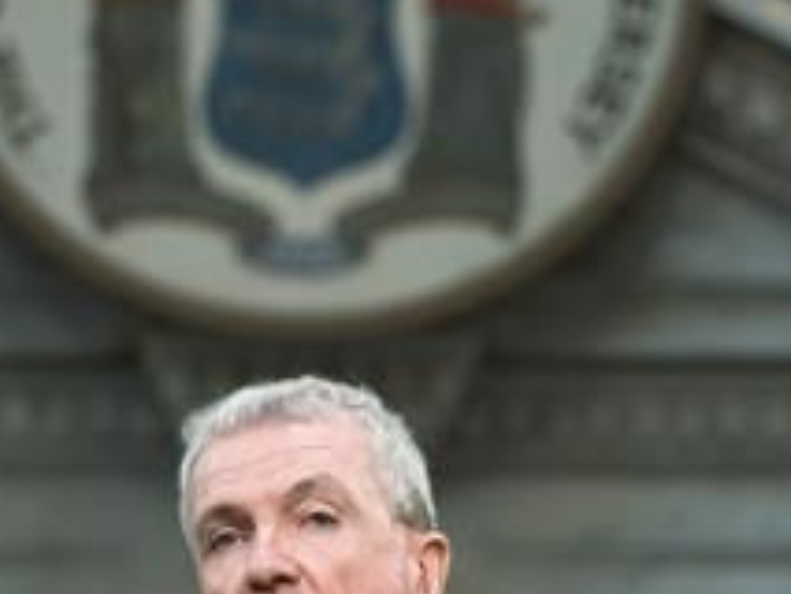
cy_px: 407
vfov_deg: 4.2
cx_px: 349
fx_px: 8048
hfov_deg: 5.6
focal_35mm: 352
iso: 2000
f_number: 2.8
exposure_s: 1/500
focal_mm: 120
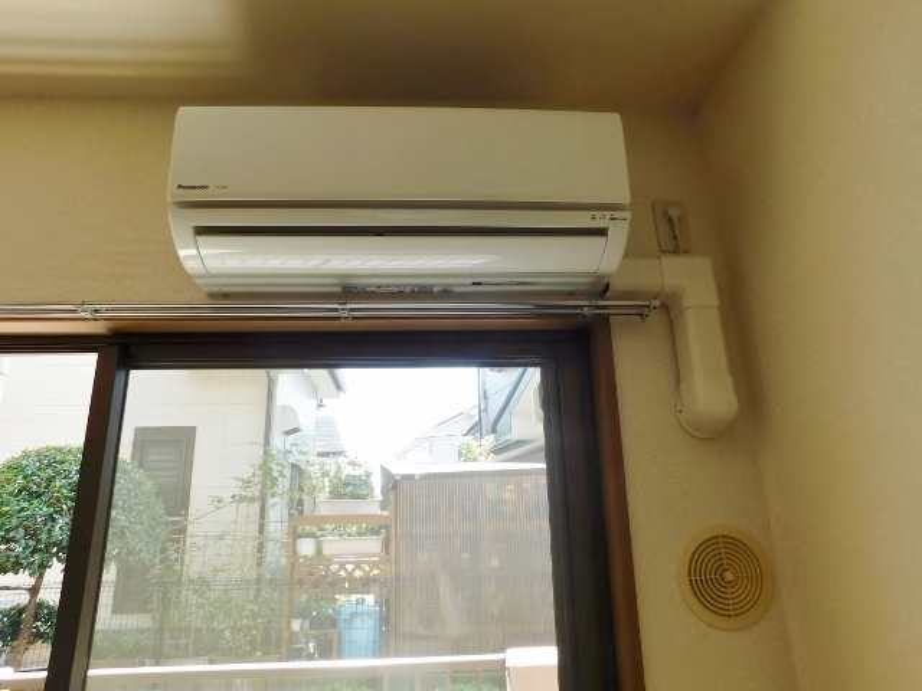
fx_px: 613
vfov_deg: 58.9
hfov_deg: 73.9
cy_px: 346
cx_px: 461
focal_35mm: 23
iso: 125
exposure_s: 1/160
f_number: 3
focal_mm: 4
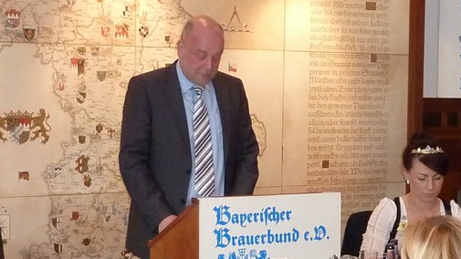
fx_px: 1161
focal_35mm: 95
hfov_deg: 22.4
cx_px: 291
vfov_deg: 12.7
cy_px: 171
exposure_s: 1/30
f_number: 3.4
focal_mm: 5
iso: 400
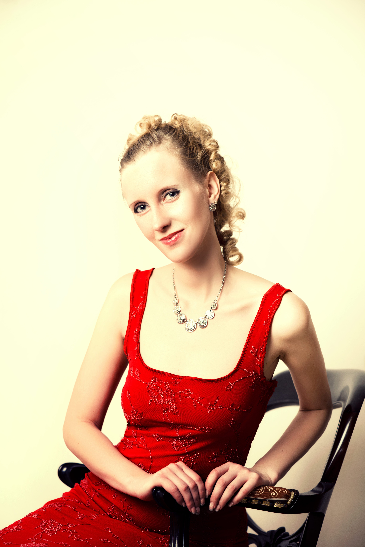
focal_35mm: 105
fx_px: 1596
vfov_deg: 19.5
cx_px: 182
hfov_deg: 13.1
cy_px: 274
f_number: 4.5
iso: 100
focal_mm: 105
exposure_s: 1/100
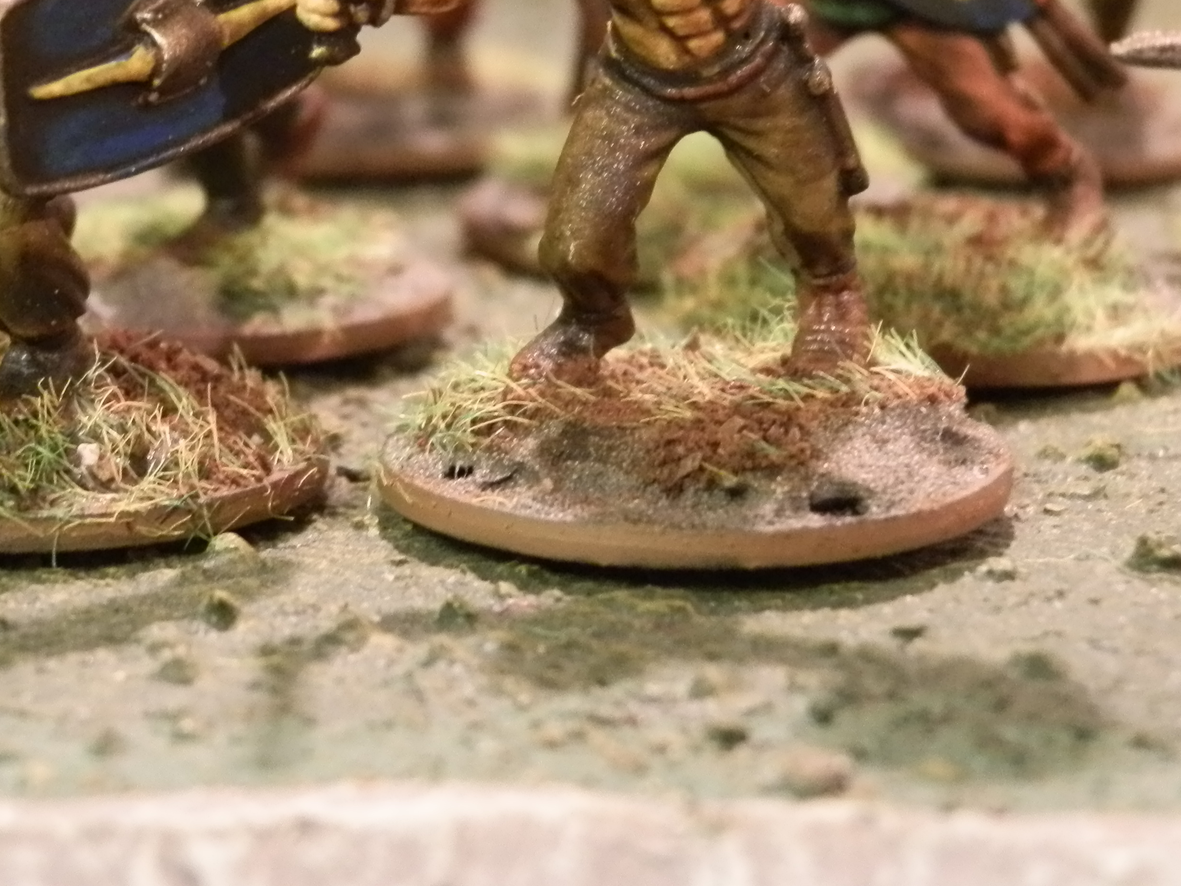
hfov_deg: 18.5
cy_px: 152
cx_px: 433
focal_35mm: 106
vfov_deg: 13.9
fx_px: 3616
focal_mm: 10.99
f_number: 3.7
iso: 400
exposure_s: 1/6
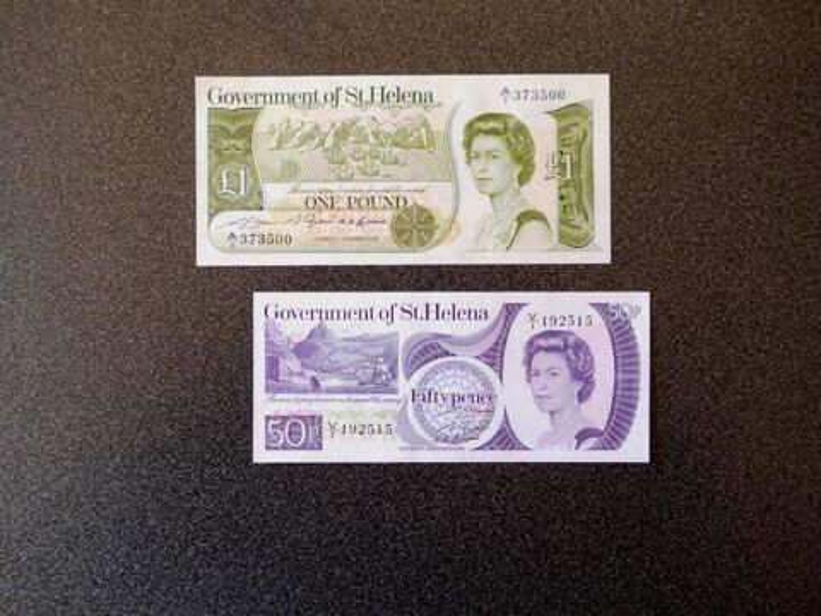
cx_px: 410
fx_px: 688
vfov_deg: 48.2
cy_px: 308
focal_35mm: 29
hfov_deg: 61.7
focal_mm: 6
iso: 80
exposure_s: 1/60
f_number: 2
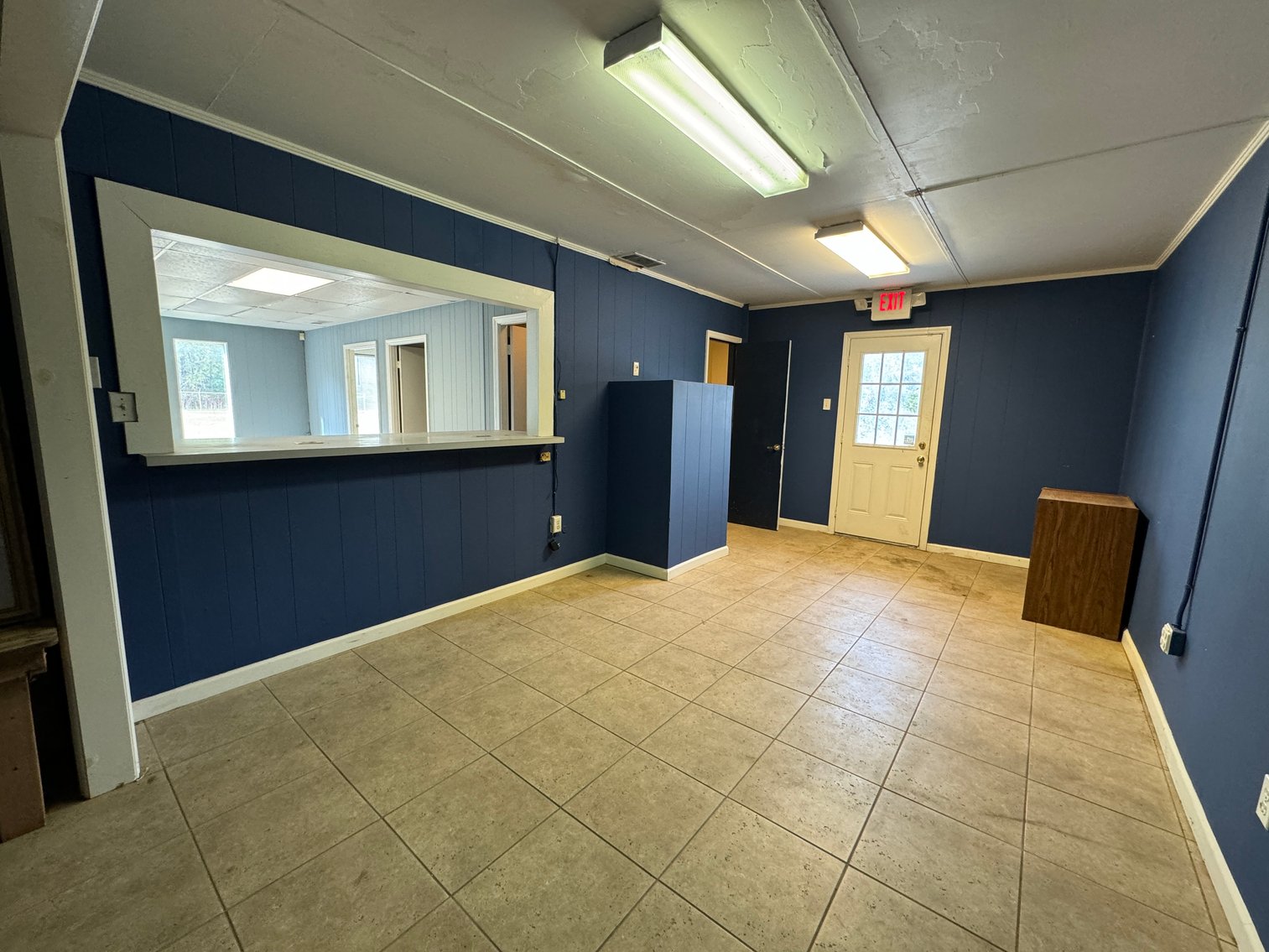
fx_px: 513
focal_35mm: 14
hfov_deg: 102.1
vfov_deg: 85.7
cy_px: 476
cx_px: 634
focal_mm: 2.22
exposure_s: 1/60
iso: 250
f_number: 2.2
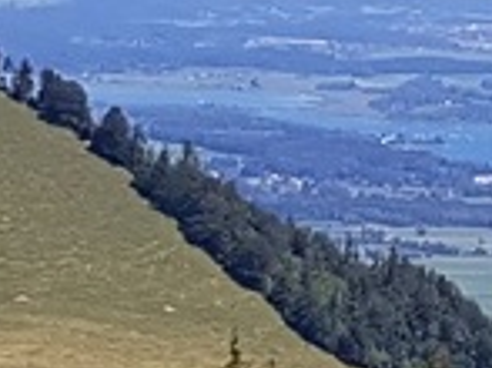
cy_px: 37
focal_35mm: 104
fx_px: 1477
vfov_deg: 14.1
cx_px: 497
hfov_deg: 18.4
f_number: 1.7
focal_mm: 4.2
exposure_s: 1/2520
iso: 50
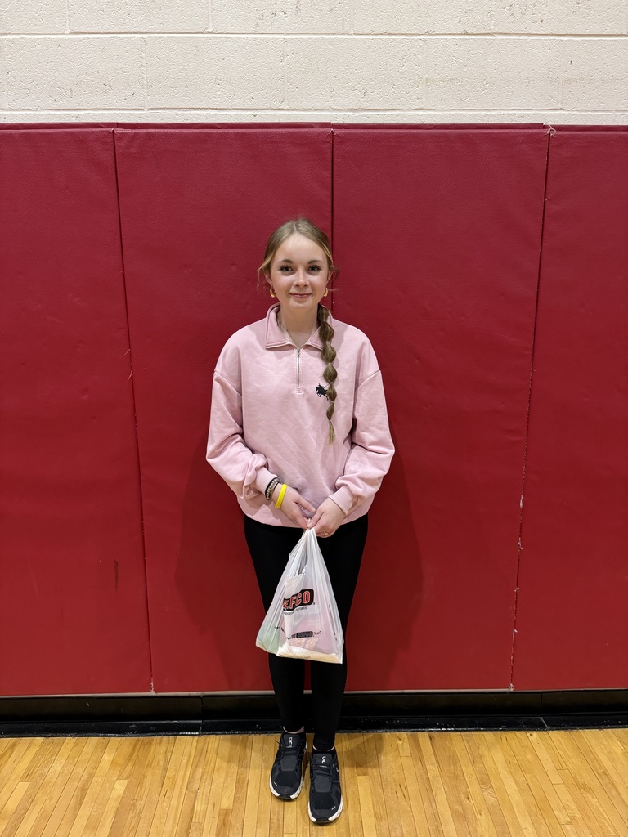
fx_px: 581
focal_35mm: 24
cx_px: 314
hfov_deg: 56.8
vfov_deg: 71.6
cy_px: 418
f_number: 1.78
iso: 250
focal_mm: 6.76
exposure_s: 1/60
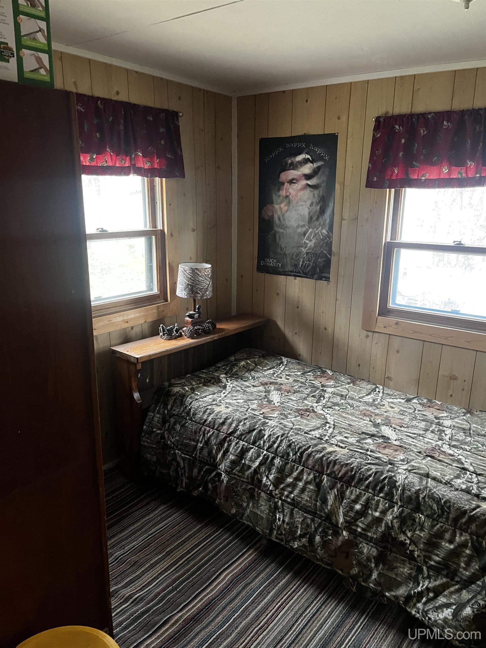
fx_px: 487
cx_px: 243
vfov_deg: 67.3
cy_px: 324
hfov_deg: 53.1
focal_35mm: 26
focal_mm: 5.1
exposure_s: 1/40
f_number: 1.6
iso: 640
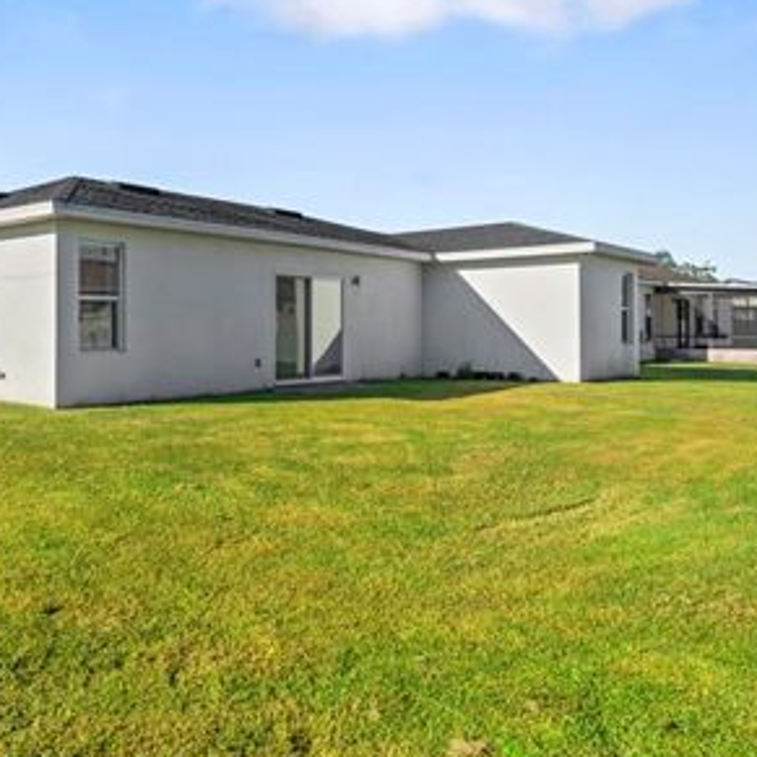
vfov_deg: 47.1
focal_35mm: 35
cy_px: 324
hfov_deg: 43.5
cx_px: 90
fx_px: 866
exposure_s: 1/800
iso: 250
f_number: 8
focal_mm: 17
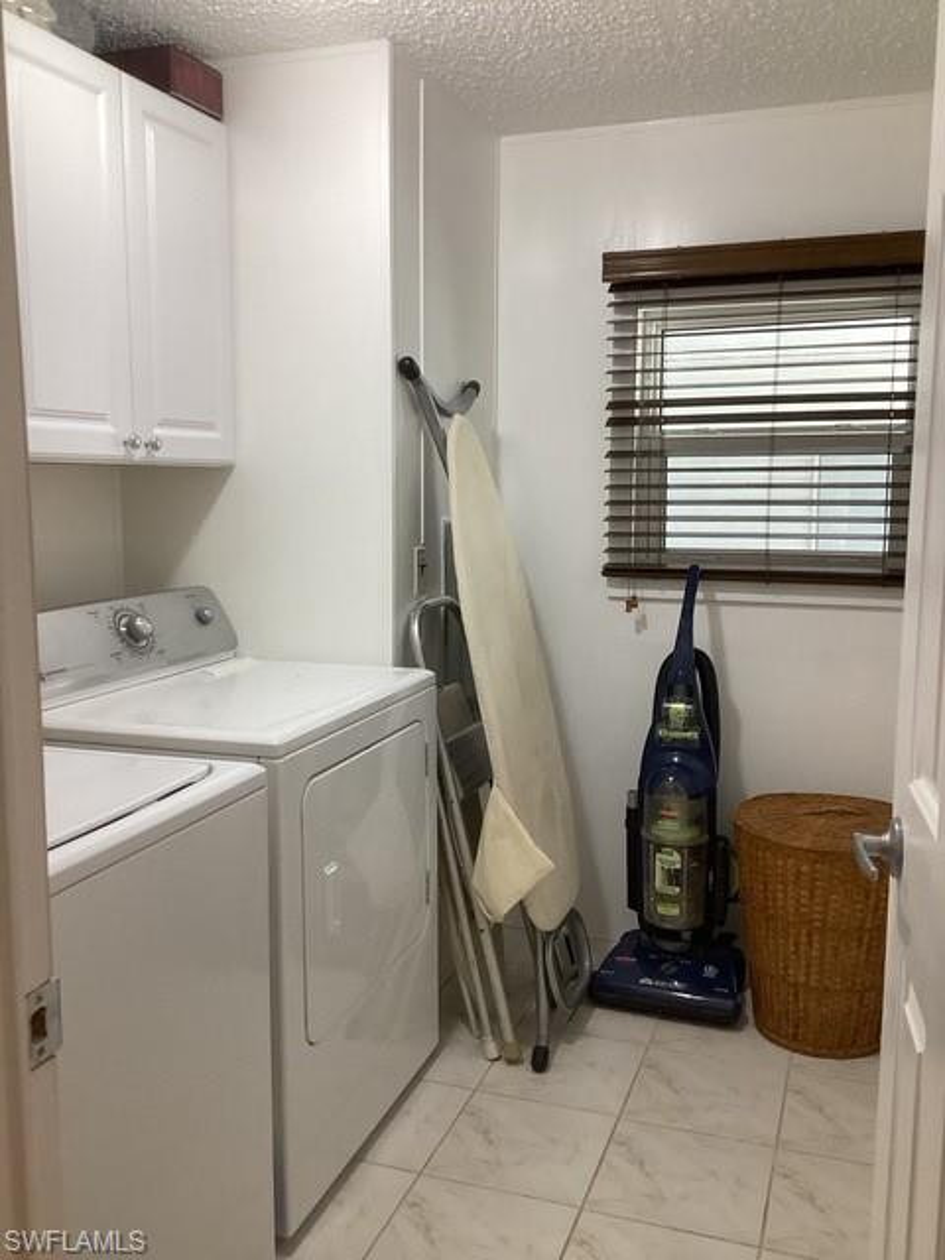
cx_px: 472
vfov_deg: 58.4
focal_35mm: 31
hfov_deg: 45.4
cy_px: 630
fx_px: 1128
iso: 100
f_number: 2.4
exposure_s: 1/60
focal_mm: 3.3
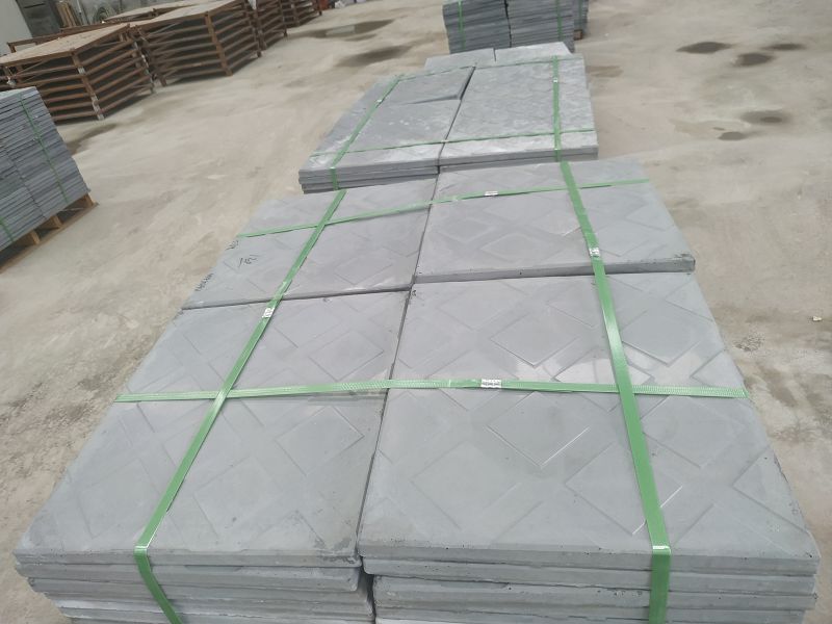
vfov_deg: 56.8
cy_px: 312
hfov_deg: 71.6
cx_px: 416
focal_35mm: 24
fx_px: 577
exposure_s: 1/100
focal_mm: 3.94
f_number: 1.9
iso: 200
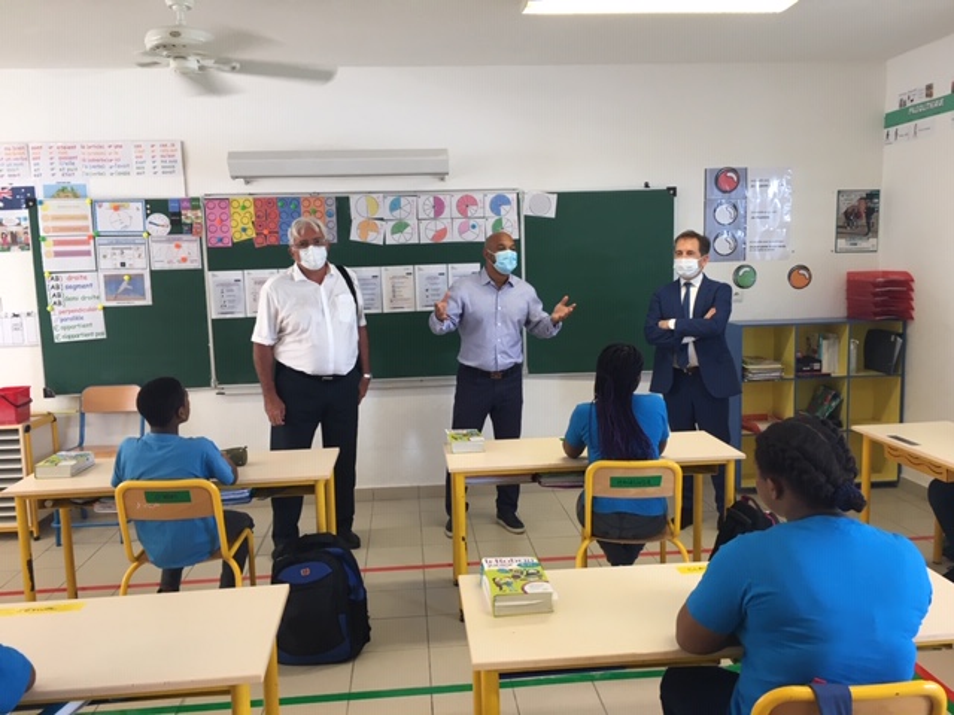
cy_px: 358
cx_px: 477
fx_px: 799
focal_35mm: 29
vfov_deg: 48.2
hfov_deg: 61.7
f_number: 2.2
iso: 64
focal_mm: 4.15
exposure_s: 1/33
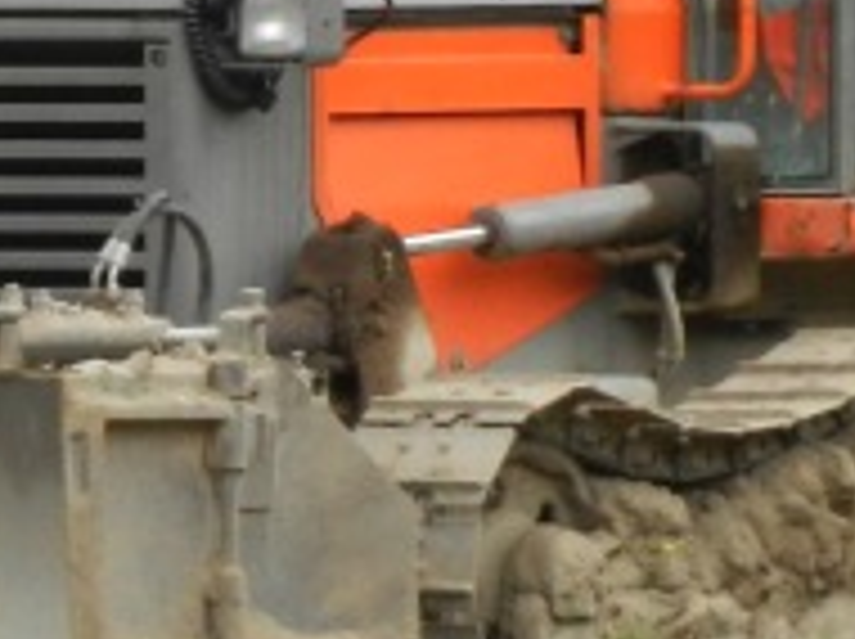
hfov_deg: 1.0
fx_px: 46821
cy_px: -162
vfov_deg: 0.8
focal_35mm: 1898
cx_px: 40
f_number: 5.9
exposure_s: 1/250
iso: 320
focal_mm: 81
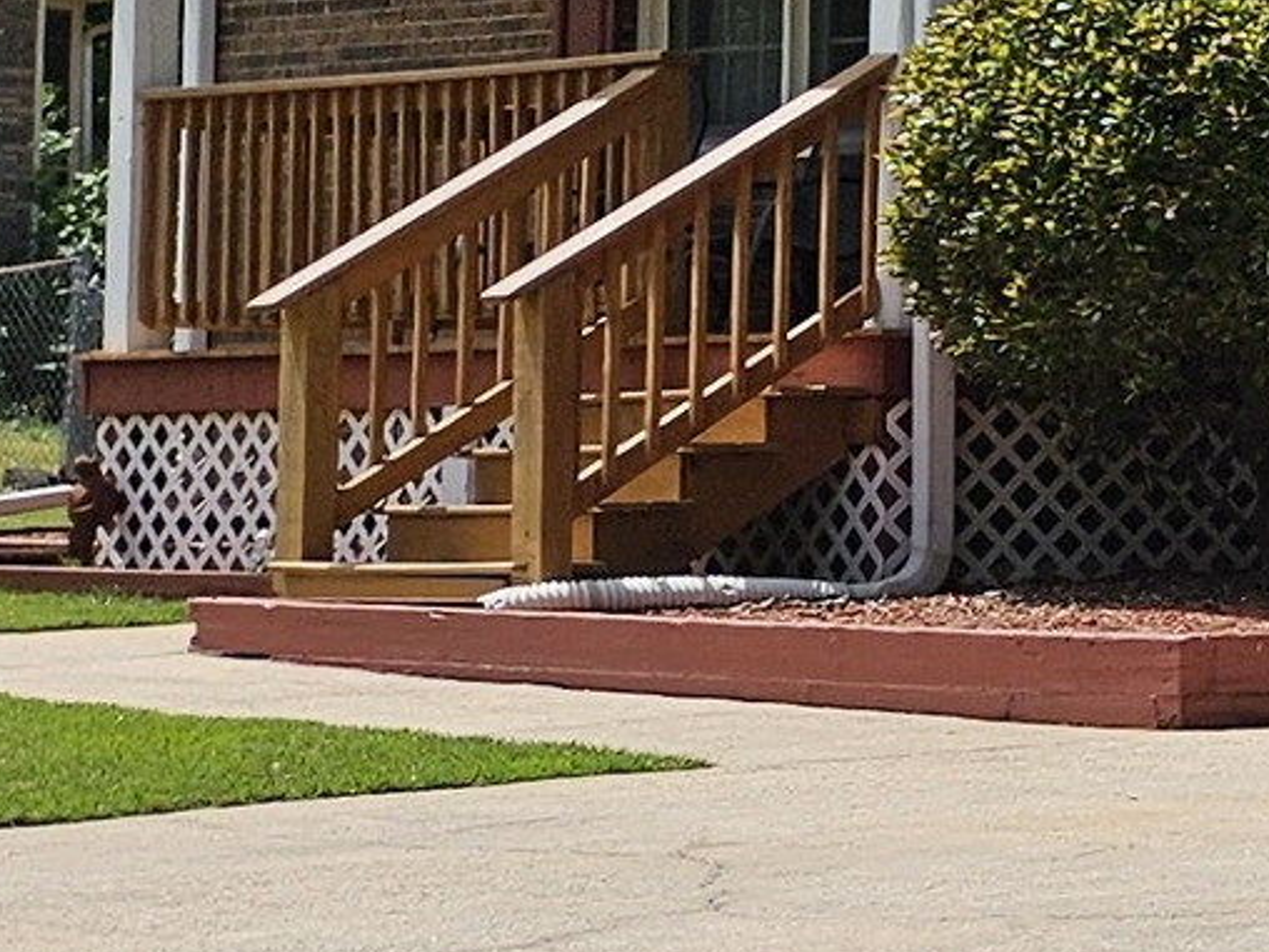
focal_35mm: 139
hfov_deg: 10.7
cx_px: 3557
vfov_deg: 10.7
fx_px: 5096
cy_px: 307
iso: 25
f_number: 1.8
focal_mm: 5.4
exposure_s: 1/2186
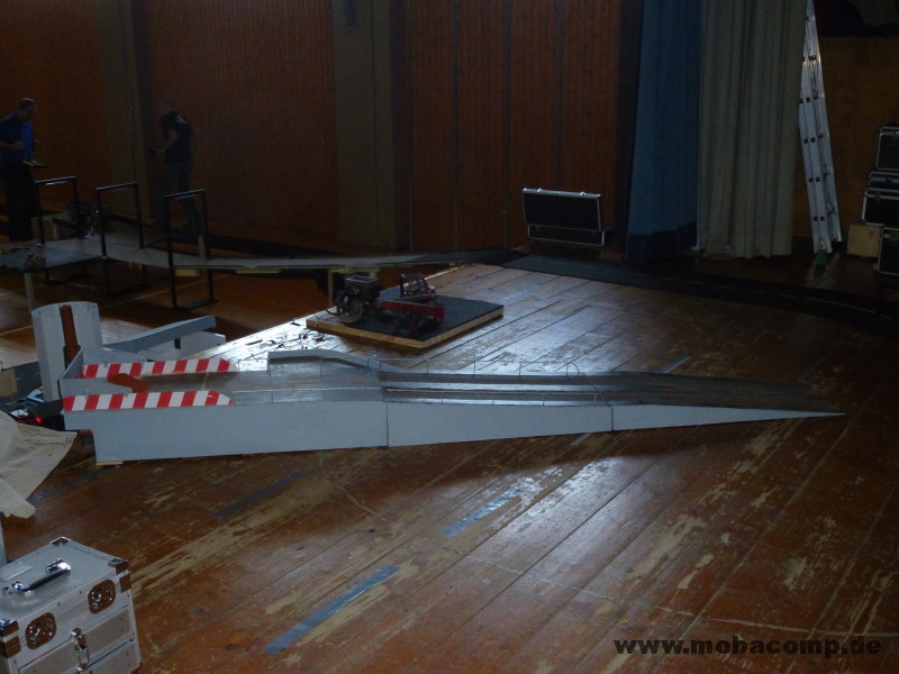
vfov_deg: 37.7
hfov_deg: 49.0
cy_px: 337
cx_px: 450
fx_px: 987
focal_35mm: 38
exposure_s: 1/125
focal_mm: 6.8
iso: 800
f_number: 3.8
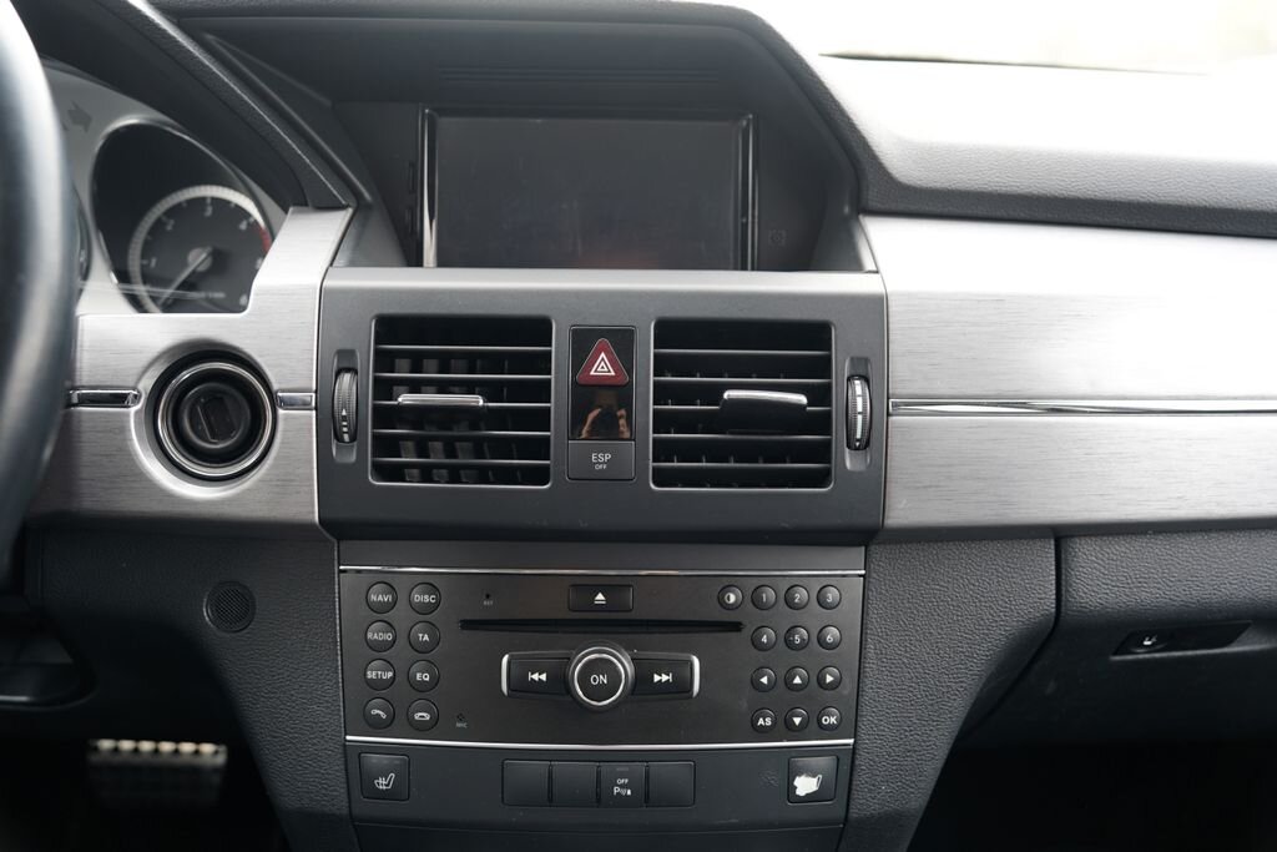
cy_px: 426
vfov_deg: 46.4
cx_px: 638
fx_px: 993
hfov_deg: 65.5
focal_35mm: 28
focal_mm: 28
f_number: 3.5
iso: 100
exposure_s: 1/50
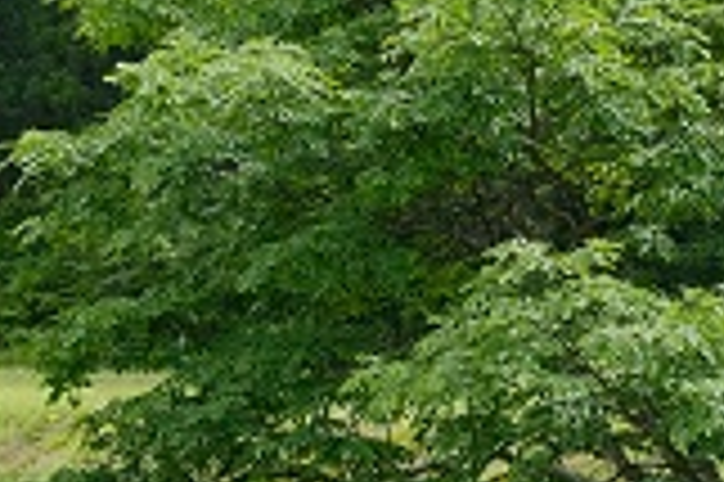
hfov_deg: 16.7
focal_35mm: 119
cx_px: 796
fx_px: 2391
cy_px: 356
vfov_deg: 11.5
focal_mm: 20.2
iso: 320
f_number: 7.1
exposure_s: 1/320
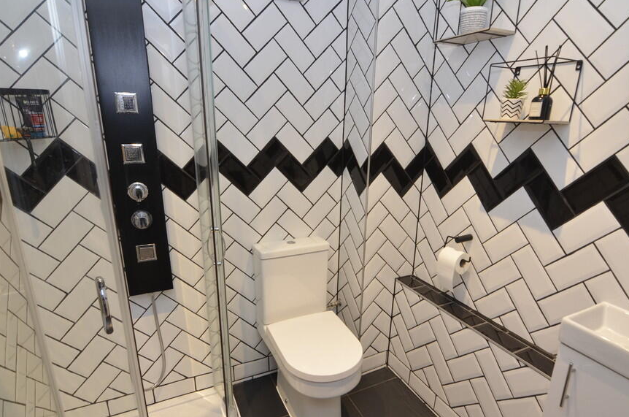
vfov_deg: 62.6
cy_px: 227
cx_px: 323
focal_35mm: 20
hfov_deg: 85.2
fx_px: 342
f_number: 5
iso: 800
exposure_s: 1/60
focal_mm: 11
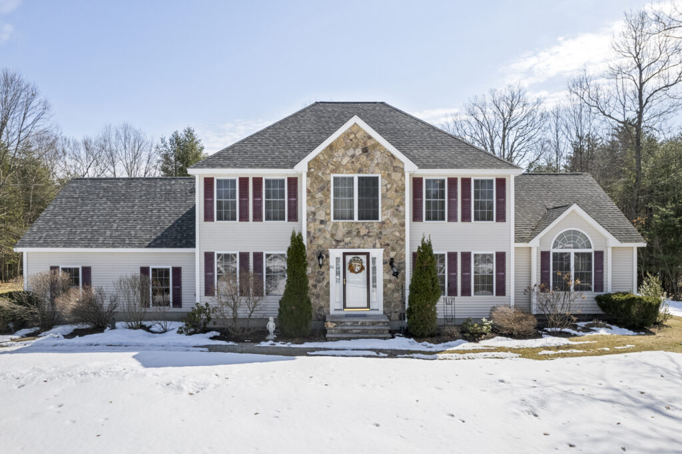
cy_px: 227
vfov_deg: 57.2
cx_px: 341
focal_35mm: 22
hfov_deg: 78.6
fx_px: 417
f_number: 2.8
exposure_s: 1/500
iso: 100
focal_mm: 8.38
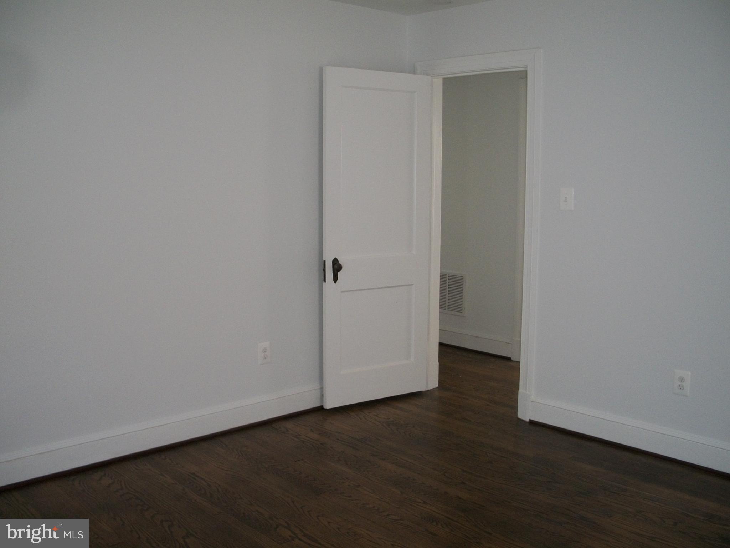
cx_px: 365
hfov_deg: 52.6
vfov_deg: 40.7
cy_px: 274
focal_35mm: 35
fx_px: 738
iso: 160
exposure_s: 1/30
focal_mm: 6.3
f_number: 3.1
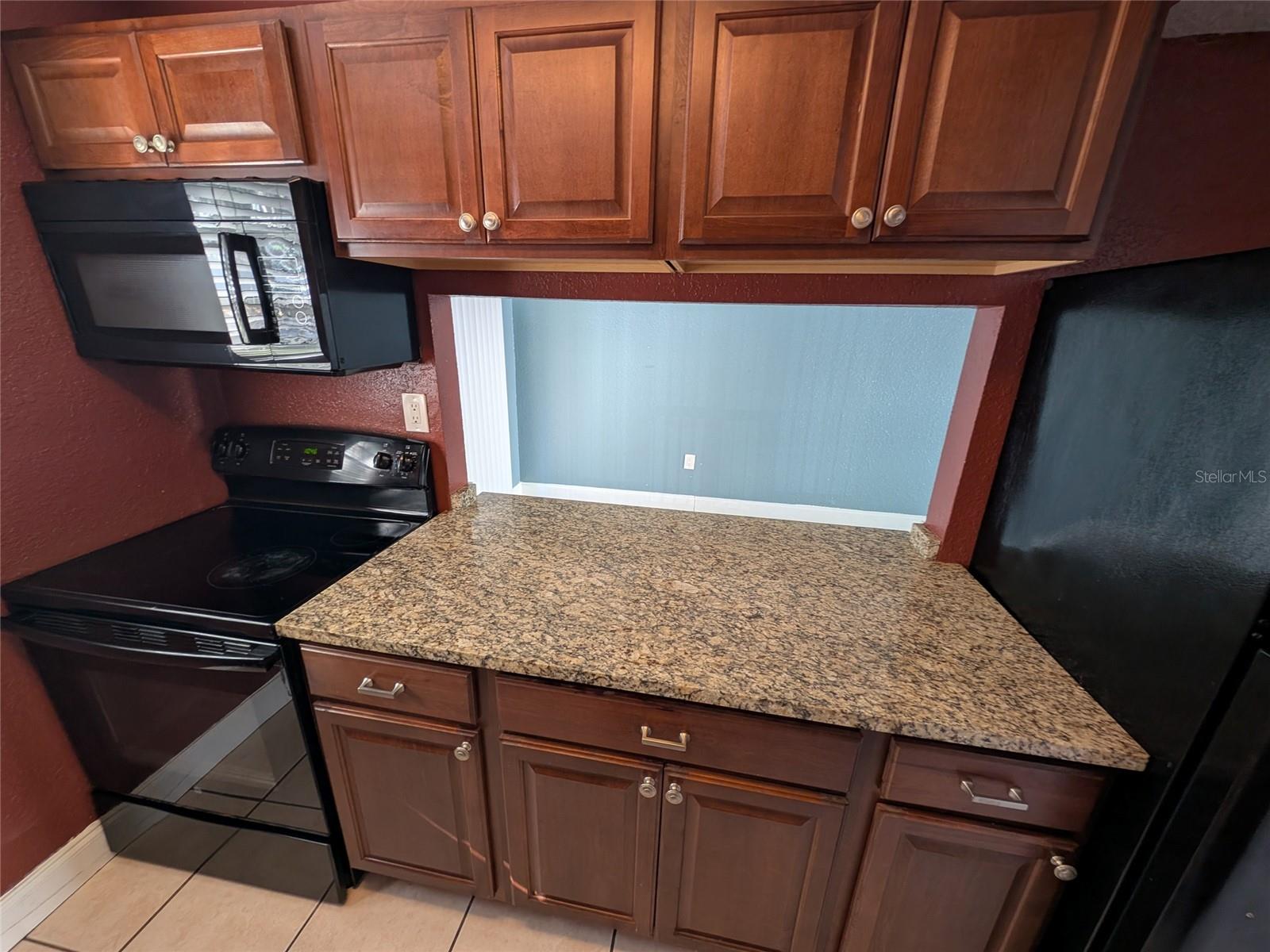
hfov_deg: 110.5
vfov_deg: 94.5
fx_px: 440
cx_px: 635
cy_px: 476
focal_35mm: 12
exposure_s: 1/31.5
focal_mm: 2.23
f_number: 1.95
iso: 94
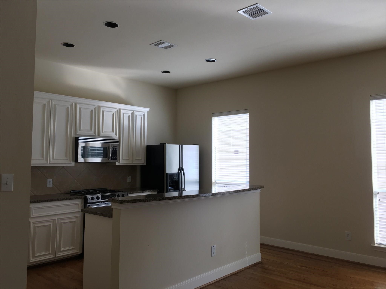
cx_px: 193
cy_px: 144
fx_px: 323
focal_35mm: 29
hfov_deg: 61.7
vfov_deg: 48.2
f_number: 2.2
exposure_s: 1/120
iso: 40
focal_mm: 4.15
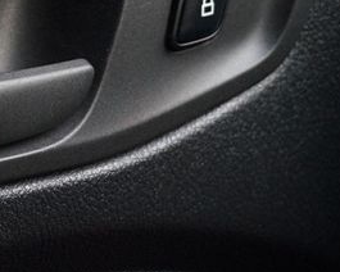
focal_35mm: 102
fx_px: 1026
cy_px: 36
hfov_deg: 18.3
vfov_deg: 15.0
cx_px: -10
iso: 2500
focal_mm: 30
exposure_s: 1/60
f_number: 5
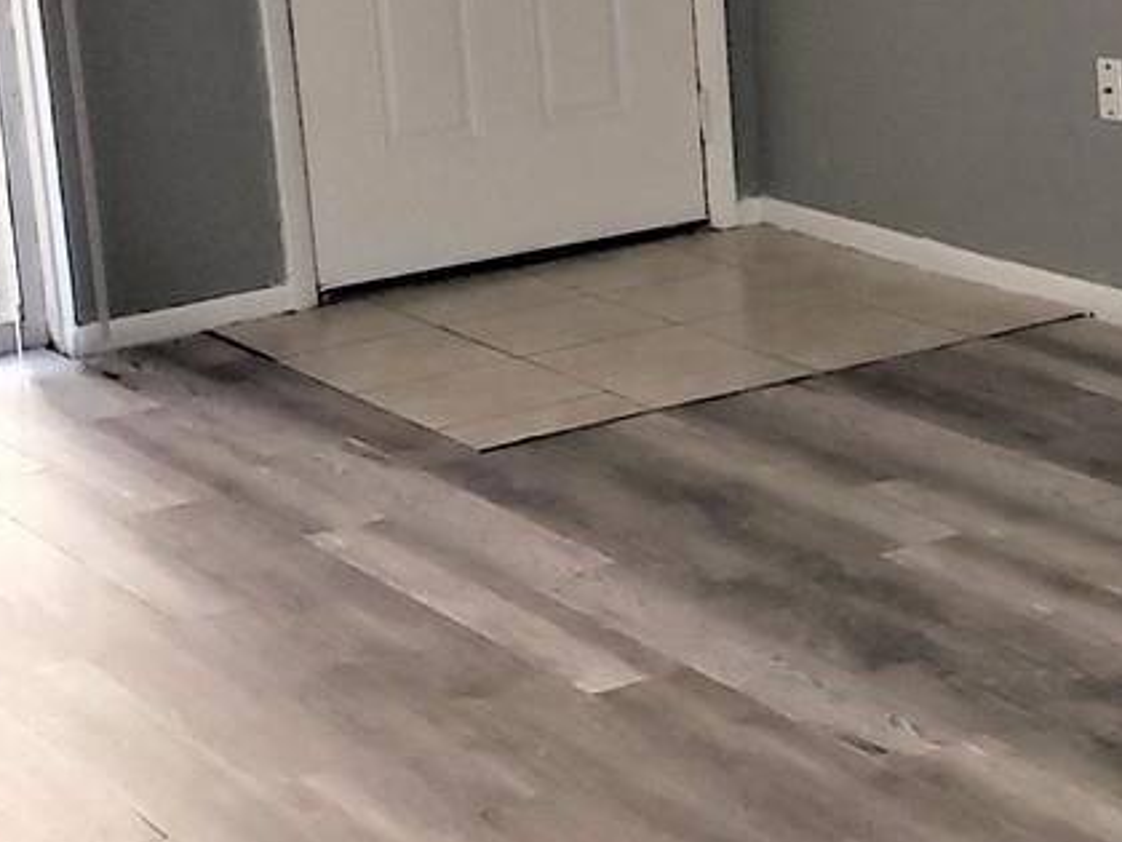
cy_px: 393
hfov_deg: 19.7
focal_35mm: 99
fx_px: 3209
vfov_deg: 14.9
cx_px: 812
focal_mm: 4.3
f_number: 2.4
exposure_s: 1/60
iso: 320
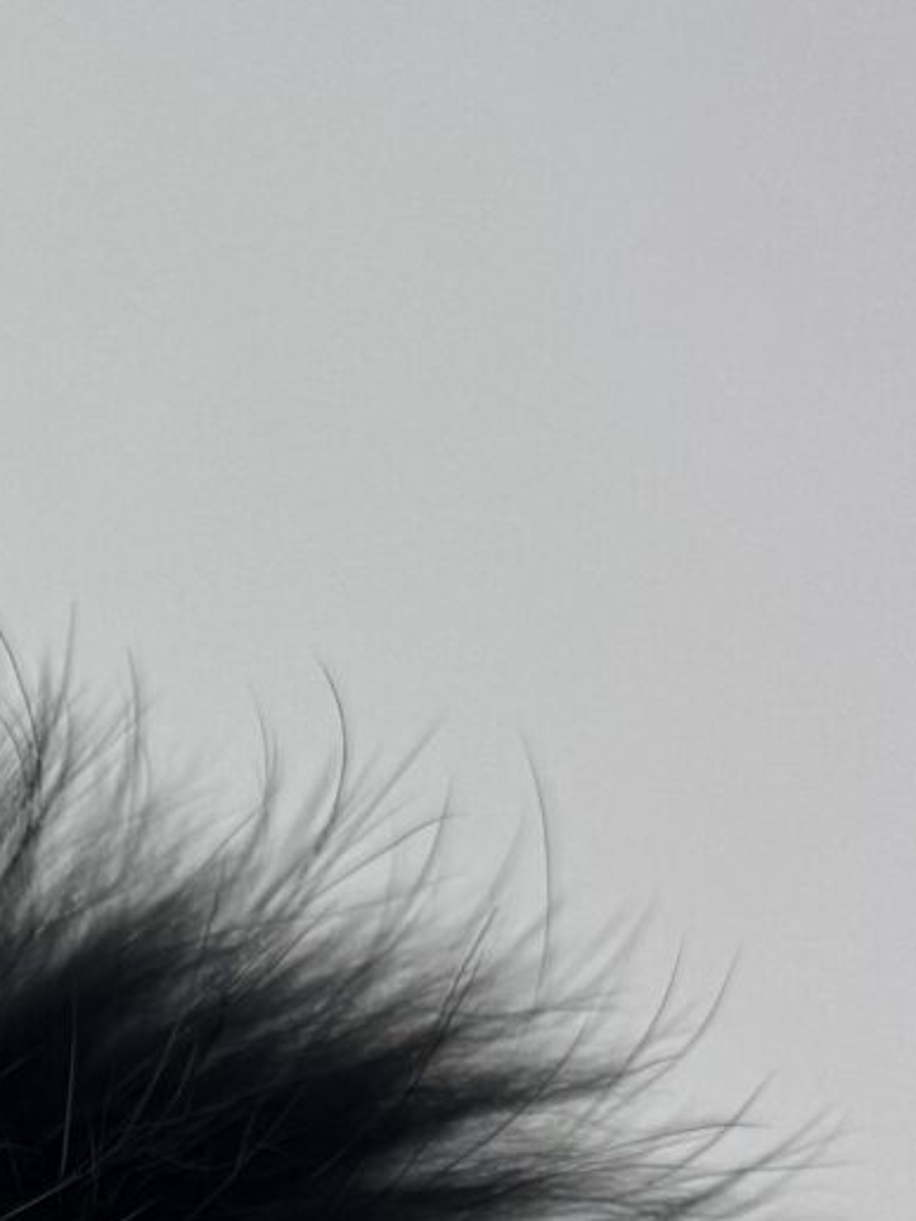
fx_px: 4199
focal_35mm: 119
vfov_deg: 14.6
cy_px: 2179
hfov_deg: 12.1
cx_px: -260
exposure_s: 1/354
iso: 80
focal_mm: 6.76
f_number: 1.78
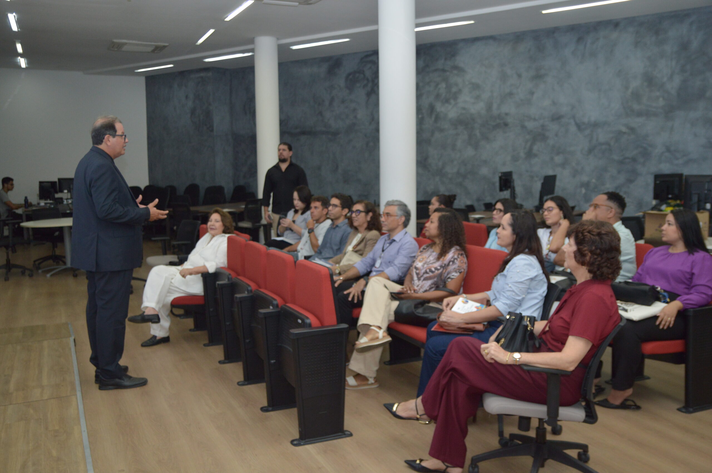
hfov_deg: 57.3
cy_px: 236
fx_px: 652
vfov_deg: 39.9
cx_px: 356
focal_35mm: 33
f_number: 2.8
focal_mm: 22
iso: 800
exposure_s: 1/160
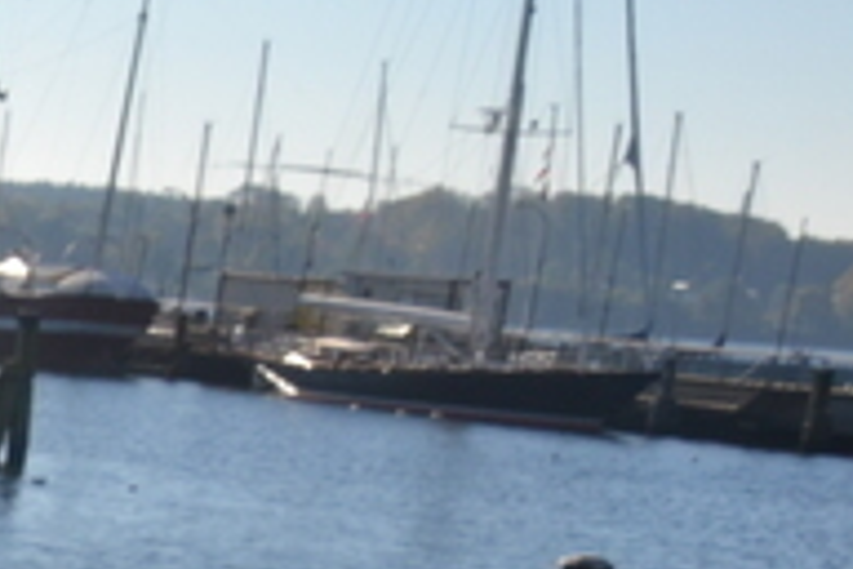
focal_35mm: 168
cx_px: -1391
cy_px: 1207
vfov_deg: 7.8
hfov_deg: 10.2
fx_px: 3972
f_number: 13
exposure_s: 1/200
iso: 100
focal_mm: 21
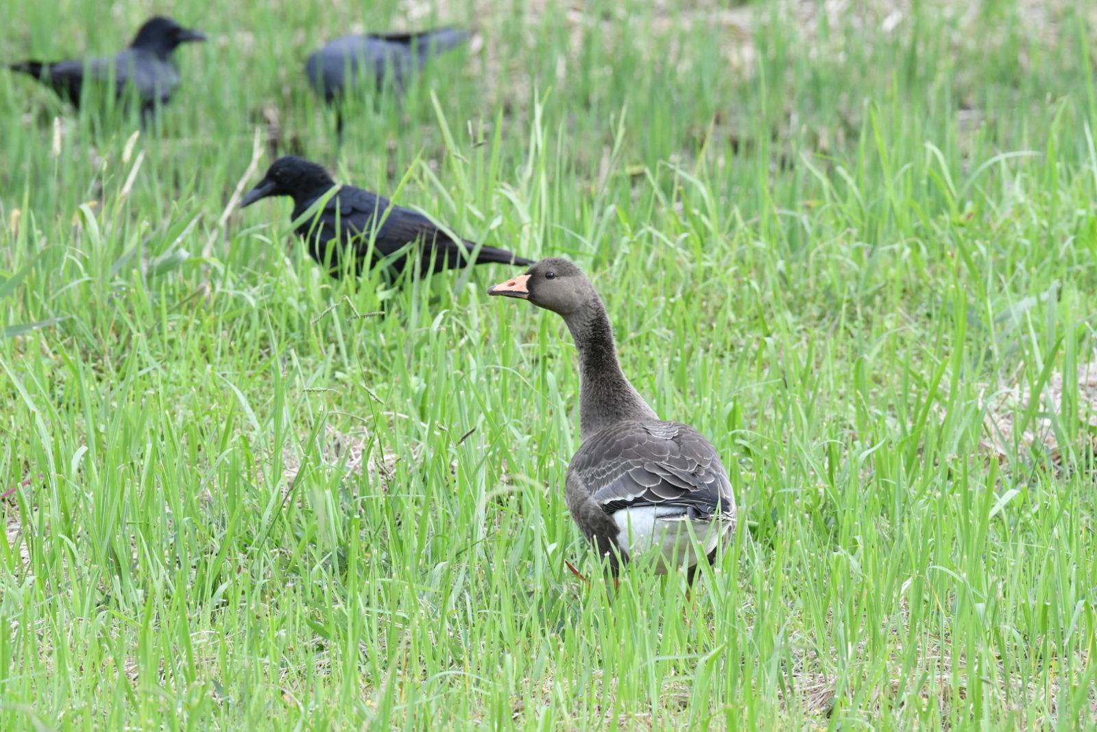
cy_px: 366
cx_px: 548
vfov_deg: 2.3
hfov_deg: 3.4
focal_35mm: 600
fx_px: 18284
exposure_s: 1/640
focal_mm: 400
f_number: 10
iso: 2000
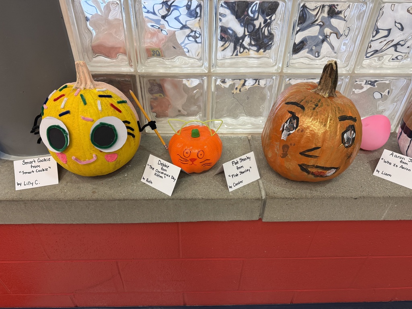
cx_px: 206
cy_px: 154
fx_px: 286
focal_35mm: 24
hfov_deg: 71.6
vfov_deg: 56.8
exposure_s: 1/120
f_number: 1.78
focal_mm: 6.76
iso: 200
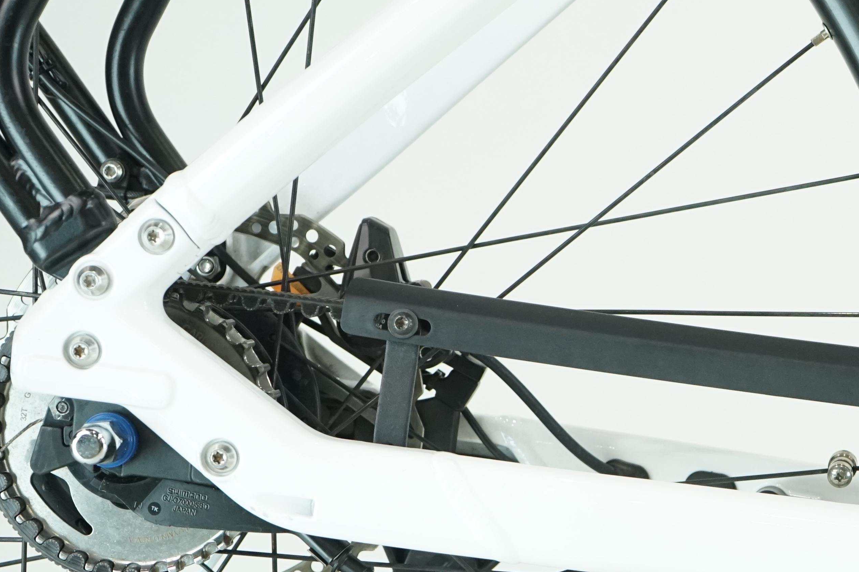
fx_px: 2601
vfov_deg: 12.5
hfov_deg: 18.1
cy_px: 486
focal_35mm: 109
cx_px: 954
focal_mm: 46
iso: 1600
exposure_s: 1/200
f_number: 5.6
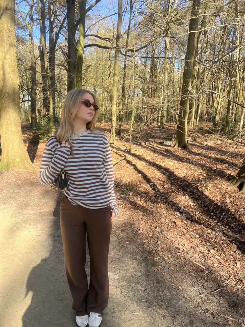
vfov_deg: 67.3
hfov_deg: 53.1
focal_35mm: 26
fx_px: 245
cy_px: 164
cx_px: 122
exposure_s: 1/594
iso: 50
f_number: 1.5
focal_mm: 5.7
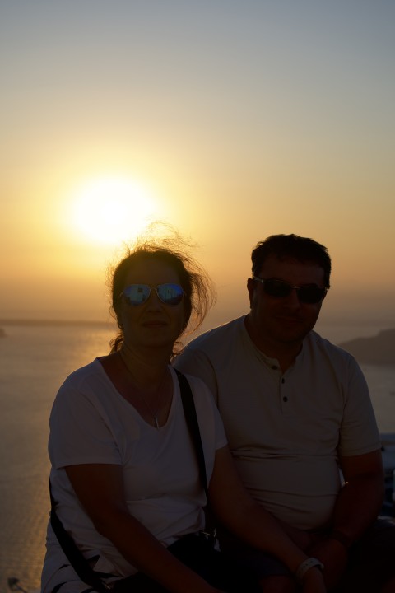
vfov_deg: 27.0
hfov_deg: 18.2
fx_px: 1234
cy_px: 296
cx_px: 198
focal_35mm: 75
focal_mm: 50
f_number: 5.6
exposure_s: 1/320
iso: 100
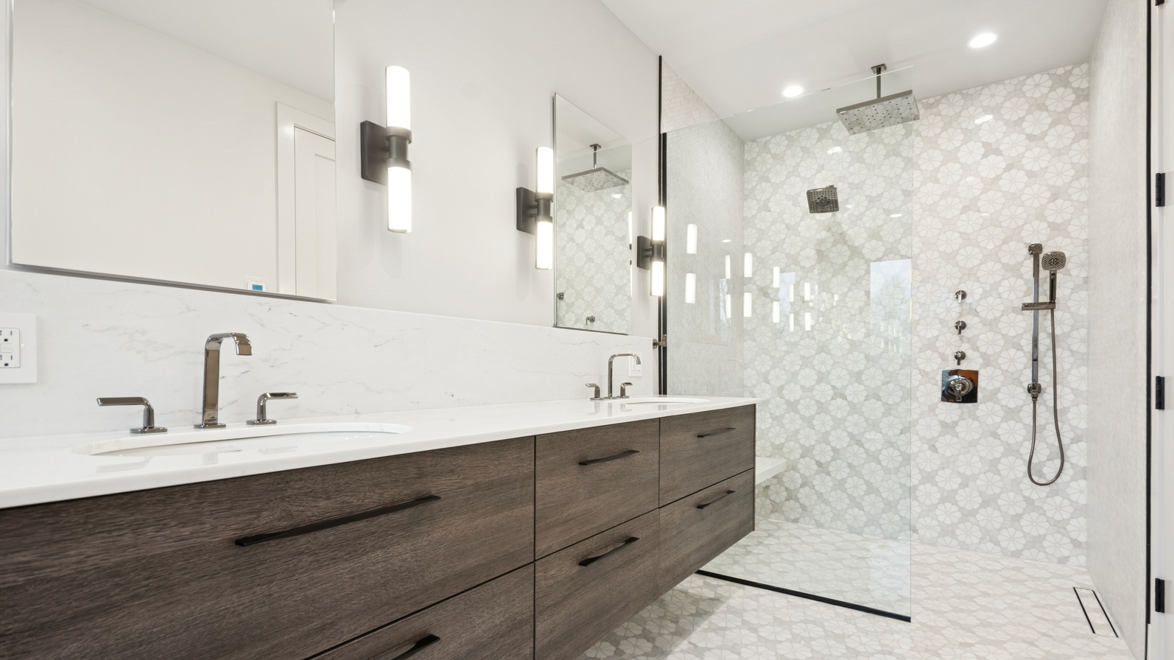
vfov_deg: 66.6
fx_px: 498
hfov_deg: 99.4
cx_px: 586
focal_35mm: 16
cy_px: 387
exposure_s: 1/4
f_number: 11
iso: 200
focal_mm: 10
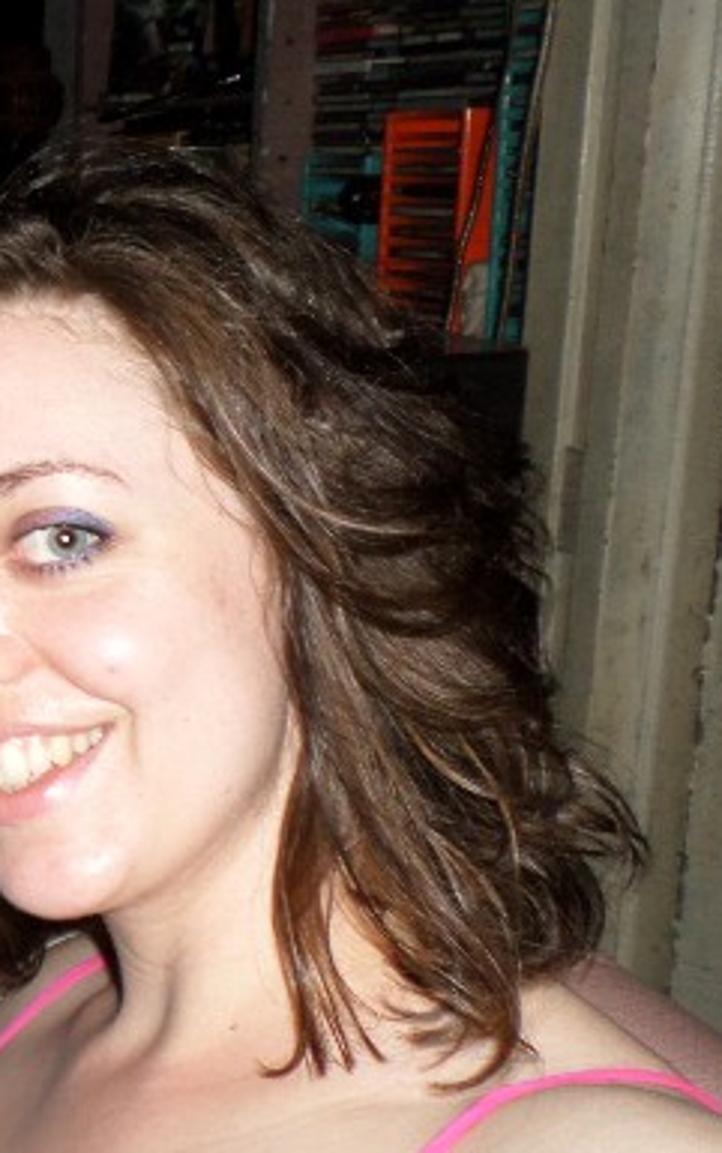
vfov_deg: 36.9
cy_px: 590
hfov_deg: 19.6
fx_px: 1730
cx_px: -437
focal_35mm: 55
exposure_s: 1/30
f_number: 2.5
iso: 100
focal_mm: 4.5
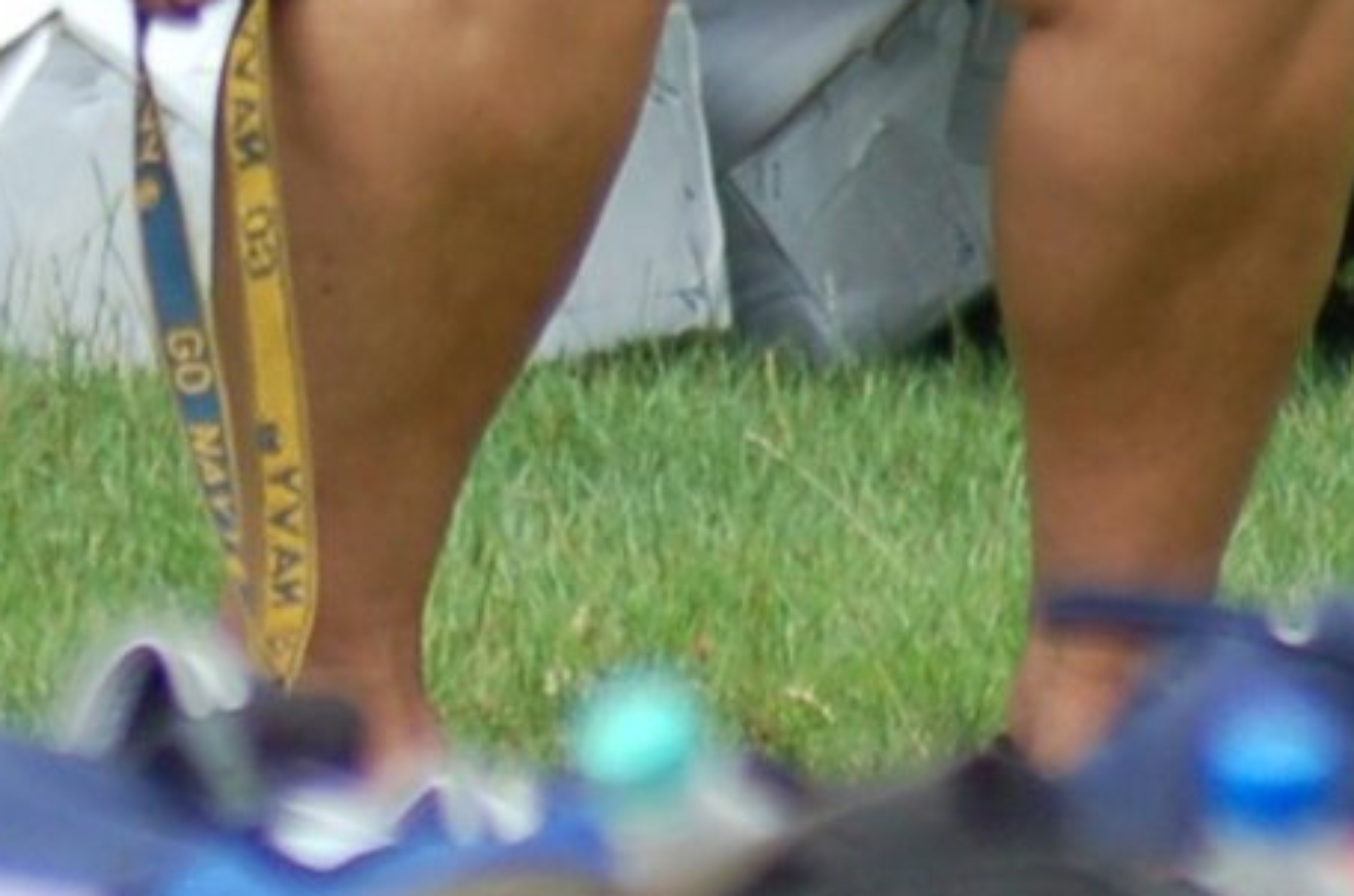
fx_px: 81445
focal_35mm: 2170
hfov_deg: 1.0
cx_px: -6
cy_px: -765
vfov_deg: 0.6
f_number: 5.6
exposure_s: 1/500
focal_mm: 300
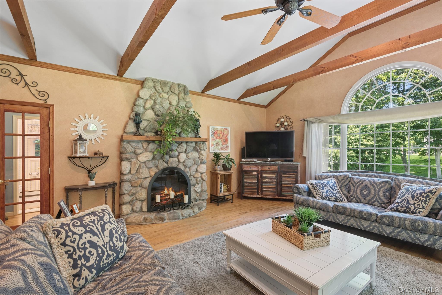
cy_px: 148
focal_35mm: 16
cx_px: 221
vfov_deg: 73.8
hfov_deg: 96.7
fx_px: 196
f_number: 9
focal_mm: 16
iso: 200
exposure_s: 1/20
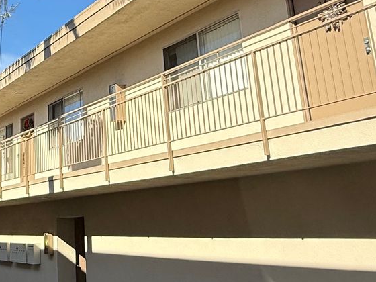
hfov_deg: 36.6
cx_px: 23
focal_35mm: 48
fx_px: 521
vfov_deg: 30.0
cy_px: 91
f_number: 2.2
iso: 50
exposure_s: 1/2024
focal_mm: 2.22
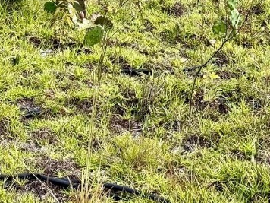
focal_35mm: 138
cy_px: -4
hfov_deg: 14.0
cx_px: -30
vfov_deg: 10.6
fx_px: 1076
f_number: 1.78
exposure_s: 1/2865
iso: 64
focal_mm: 6.76
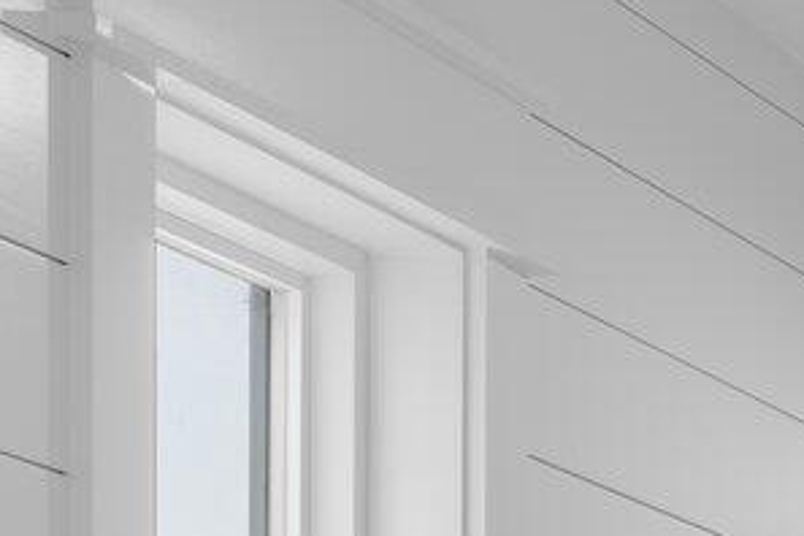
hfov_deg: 8.4
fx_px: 4310
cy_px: 1320
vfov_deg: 6.7
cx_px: 2639
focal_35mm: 193
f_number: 9
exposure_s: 1.3
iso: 100
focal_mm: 28
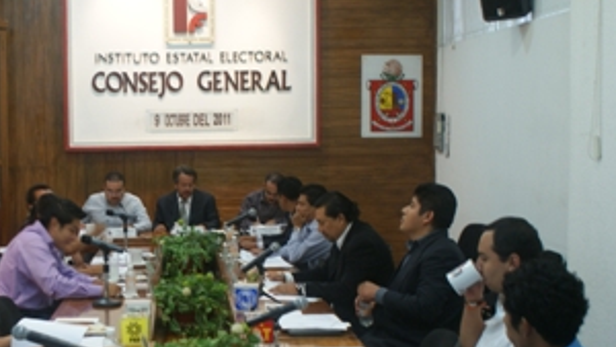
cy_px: 215
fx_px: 997
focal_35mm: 61
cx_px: 162
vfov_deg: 19.7
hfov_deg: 33.7
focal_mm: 26
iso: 400
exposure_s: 1/10
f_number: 4.5
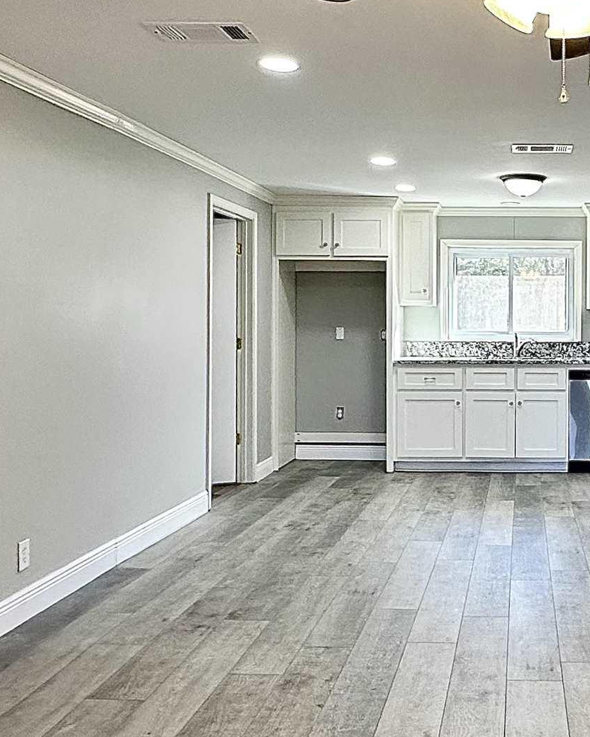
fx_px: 873
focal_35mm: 40
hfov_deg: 35.7
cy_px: 320
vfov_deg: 45.7
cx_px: 503
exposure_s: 1/120
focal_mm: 2.22
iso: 125
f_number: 2.2
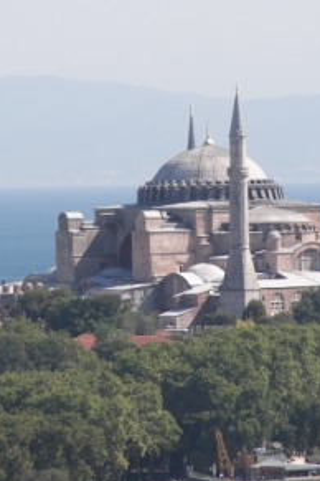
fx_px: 7613
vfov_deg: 3.6
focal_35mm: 571
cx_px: 209
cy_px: 210
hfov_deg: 2.4
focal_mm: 59.3
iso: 50
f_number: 3.6
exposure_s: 1/640
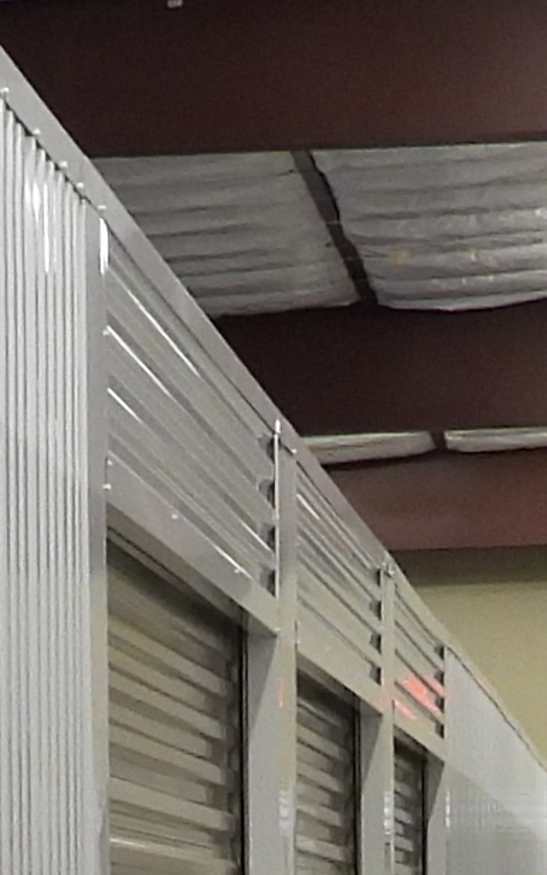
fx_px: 4529
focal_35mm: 190
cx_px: 677
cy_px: 1360
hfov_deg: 6.9
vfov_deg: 10.6
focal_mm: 4.3
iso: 180
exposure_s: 1/30
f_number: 2.8
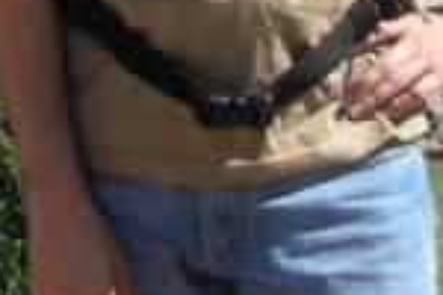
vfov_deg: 5.3
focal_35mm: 248
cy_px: -516
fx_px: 3052
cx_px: -168
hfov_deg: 8.2
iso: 50
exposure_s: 1/480
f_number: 3
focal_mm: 5.8
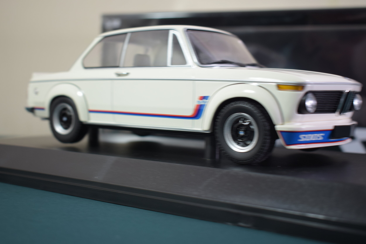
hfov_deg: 37.8
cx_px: 183
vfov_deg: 25.8
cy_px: 122
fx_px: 534
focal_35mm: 52
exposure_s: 1/50
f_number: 4.5
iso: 400
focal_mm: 35
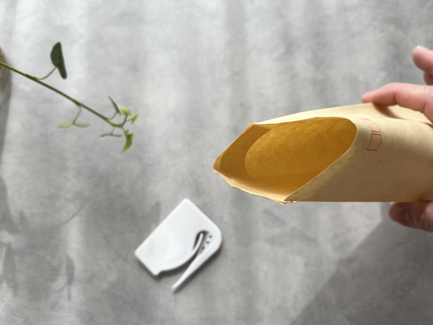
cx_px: 216
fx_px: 325
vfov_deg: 53.1
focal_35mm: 26
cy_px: 162
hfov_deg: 67.3
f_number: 1.6
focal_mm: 5.1
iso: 50
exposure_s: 1/418
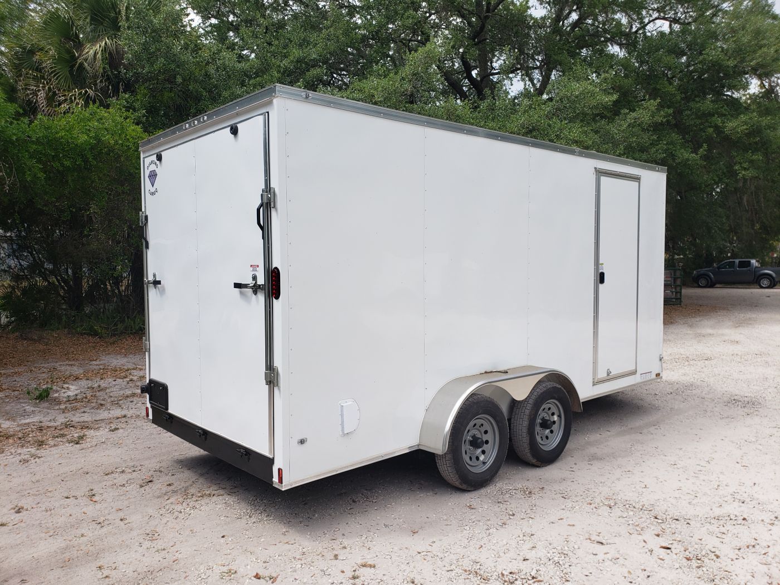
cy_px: 292
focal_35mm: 26
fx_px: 586
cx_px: 390
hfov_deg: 67.3
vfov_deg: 53.1
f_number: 2.4
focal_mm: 4.3
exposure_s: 1/922
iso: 50
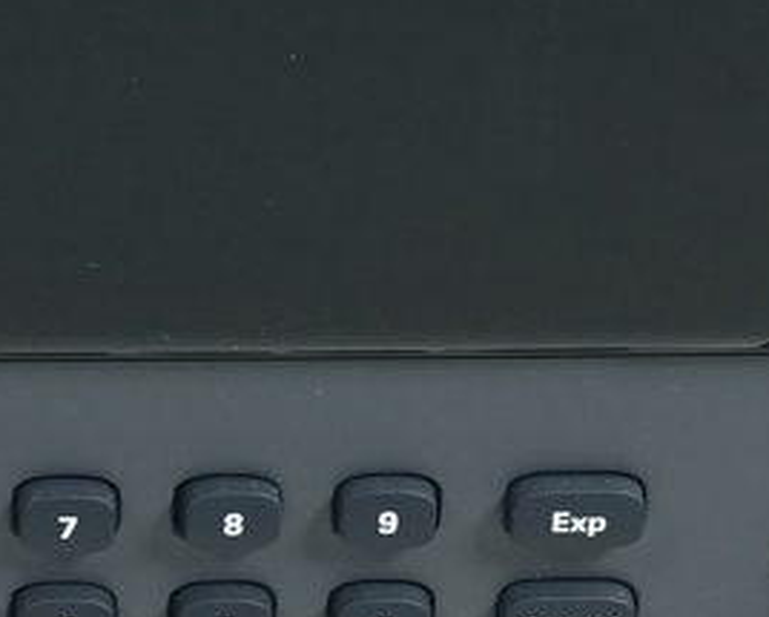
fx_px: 7018
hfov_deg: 6.2
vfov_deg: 5.0
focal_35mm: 308
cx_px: -428
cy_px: -260
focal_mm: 15.74
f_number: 3.5
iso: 125
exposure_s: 1/80
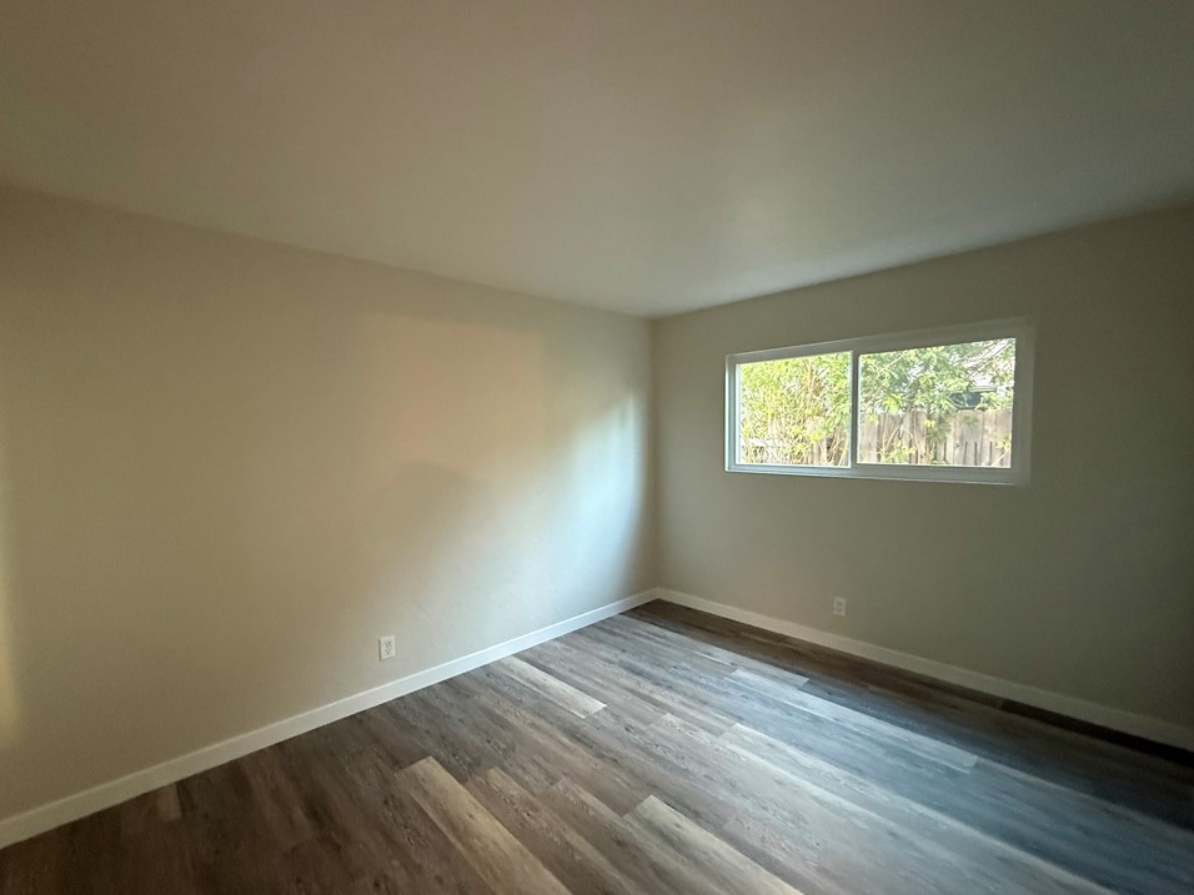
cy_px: 468
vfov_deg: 81.7
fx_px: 517
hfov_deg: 98.2
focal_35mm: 15
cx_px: 592
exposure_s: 1/60
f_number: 2.2
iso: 800
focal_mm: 2.22
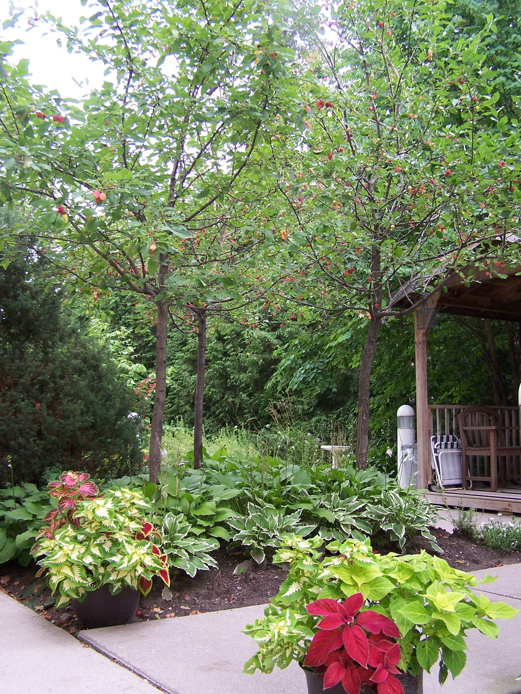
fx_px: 763
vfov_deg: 49.0
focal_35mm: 38
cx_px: 260
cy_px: 347
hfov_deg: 37.7
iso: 80
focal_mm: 6.3
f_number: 2.8
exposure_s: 1/90
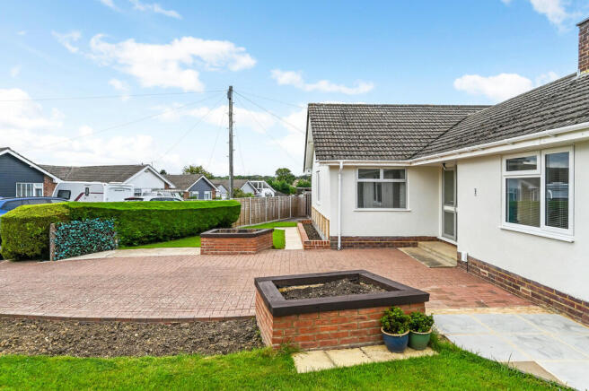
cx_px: 294
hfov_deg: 84.0
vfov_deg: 61.8
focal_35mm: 20
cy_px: 196
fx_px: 327
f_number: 8
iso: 400
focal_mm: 20
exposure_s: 1/800
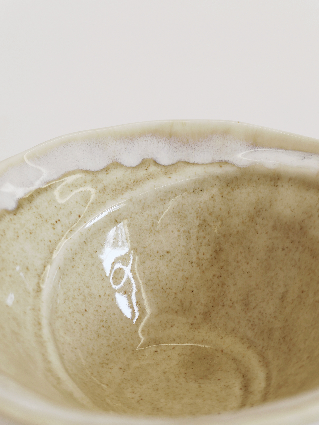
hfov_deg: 23.3
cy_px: 209
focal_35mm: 63
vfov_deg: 30.7
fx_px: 774
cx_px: 174
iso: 200
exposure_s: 1/125
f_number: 2.8
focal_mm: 25.1
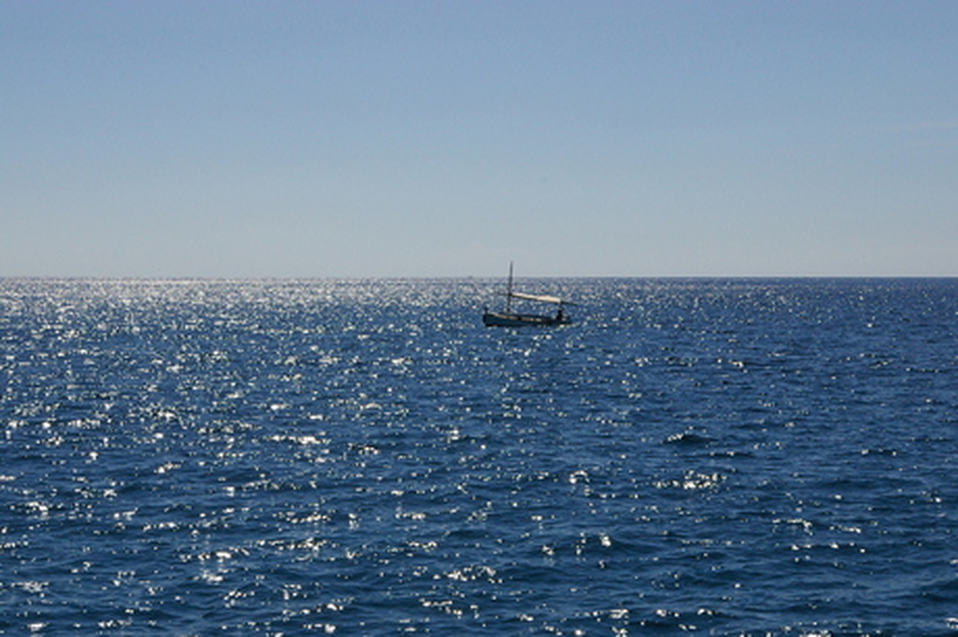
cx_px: 479
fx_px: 2194
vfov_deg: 16.5
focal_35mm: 82
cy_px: 318
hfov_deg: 24.6
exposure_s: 1/750
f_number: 19
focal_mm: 55
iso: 800
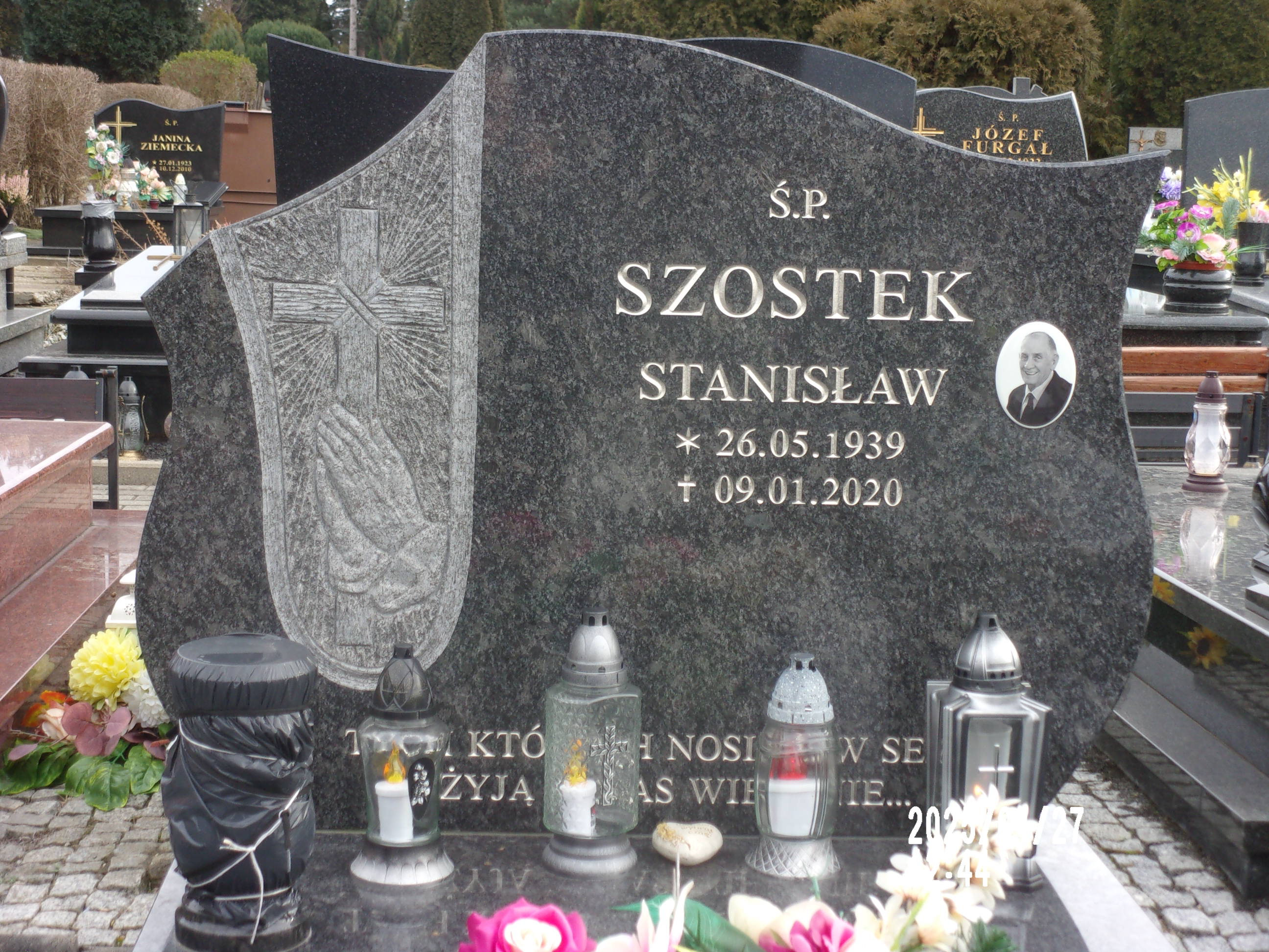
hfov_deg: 30.3
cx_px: 634
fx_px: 2346
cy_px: 476
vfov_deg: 22.9
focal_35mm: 64
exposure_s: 1/60
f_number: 5.2
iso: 80
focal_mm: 11.5
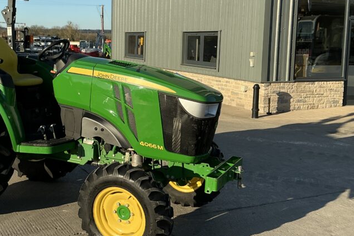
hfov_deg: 41.3
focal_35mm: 47
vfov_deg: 28.6
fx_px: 462
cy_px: 93
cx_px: 116
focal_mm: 3
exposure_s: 1/1279
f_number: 1.8
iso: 25
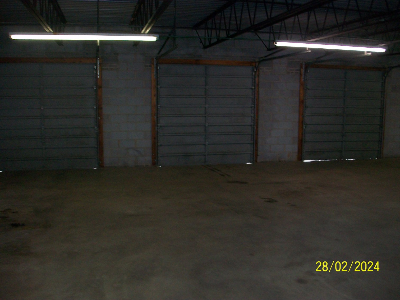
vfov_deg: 41.8
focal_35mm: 34
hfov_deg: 54.0
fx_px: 393
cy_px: 150
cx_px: 200
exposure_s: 1/60
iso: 160
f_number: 2.8
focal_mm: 5.7
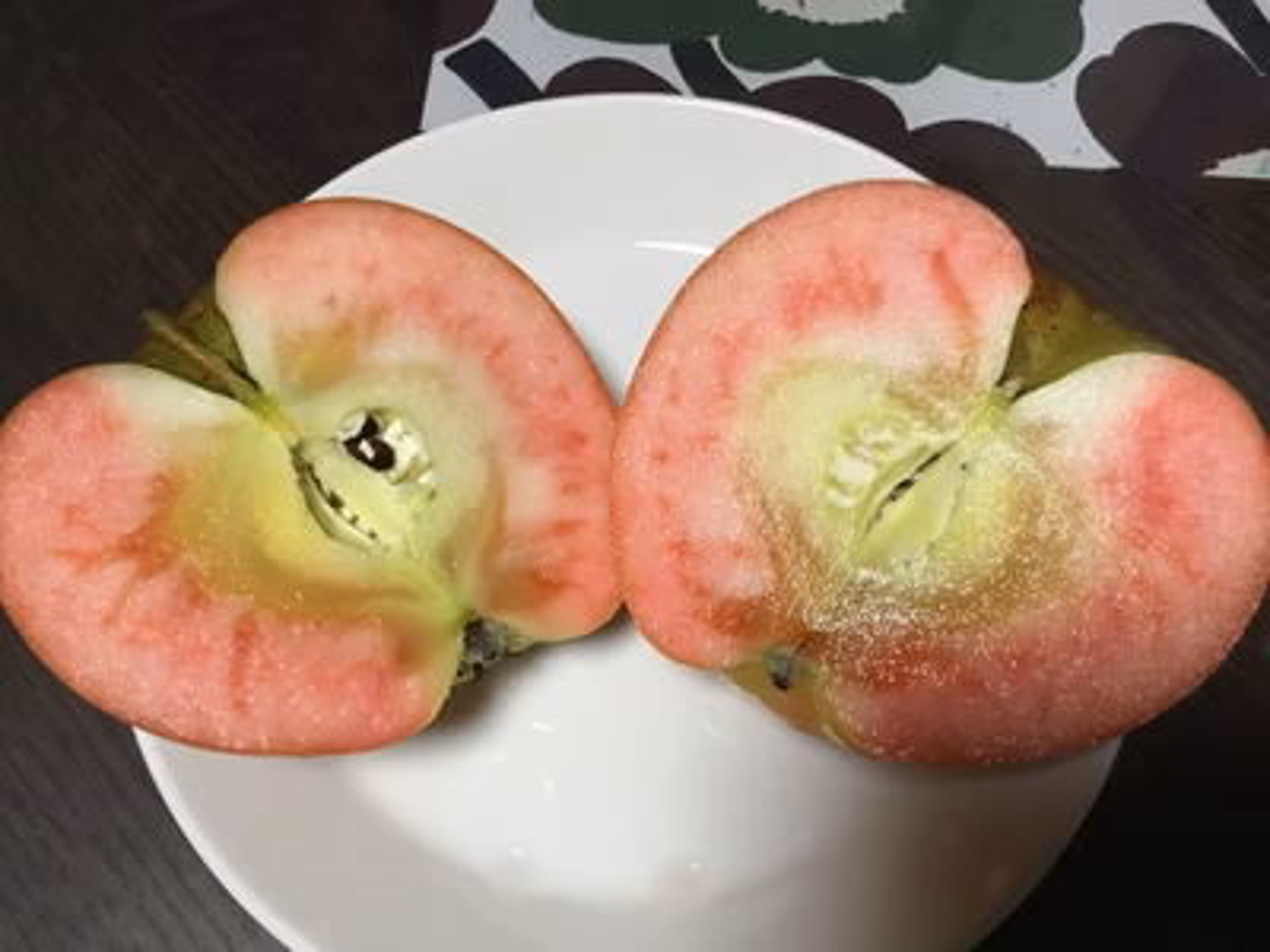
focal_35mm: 31
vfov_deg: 45.4
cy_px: 476
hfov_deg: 58.4
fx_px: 1137
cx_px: 635
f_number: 2.4
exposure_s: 1/30
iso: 125
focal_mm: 3.3
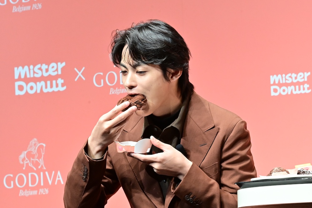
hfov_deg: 6.5
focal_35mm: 315
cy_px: 104
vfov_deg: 4.4
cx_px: 156
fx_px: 2730
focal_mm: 210
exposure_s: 1/160
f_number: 11
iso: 6400
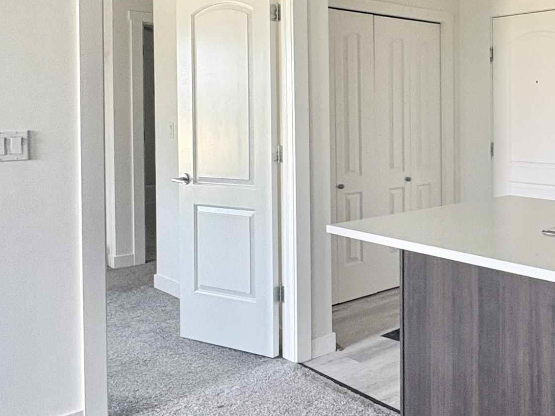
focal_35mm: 38
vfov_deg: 37.1
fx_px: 609
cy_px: 120
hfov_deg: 40.4
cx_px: 598
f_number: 2.2
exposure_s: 1/71
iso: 250
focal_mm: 2.22
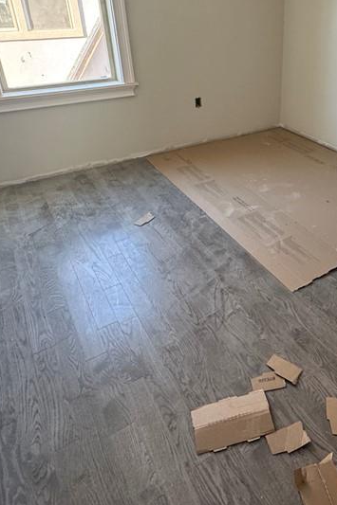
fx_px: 393
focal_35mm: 28
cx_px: 260
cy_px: 180
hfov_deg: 44.5
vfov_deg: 64.2
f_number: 2.2
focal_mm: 2.22
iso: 320
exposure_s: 1/96
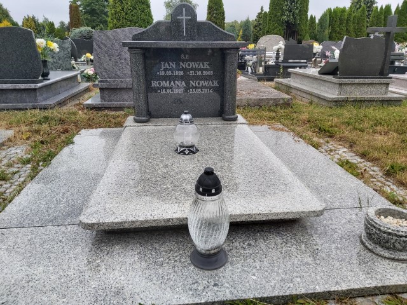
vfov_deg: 53.1
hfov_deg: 67.3
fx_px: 306
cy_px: 152
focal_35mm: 26
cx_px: 204
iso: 64
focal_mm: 3.92
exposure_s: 1/1100
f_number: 1.7
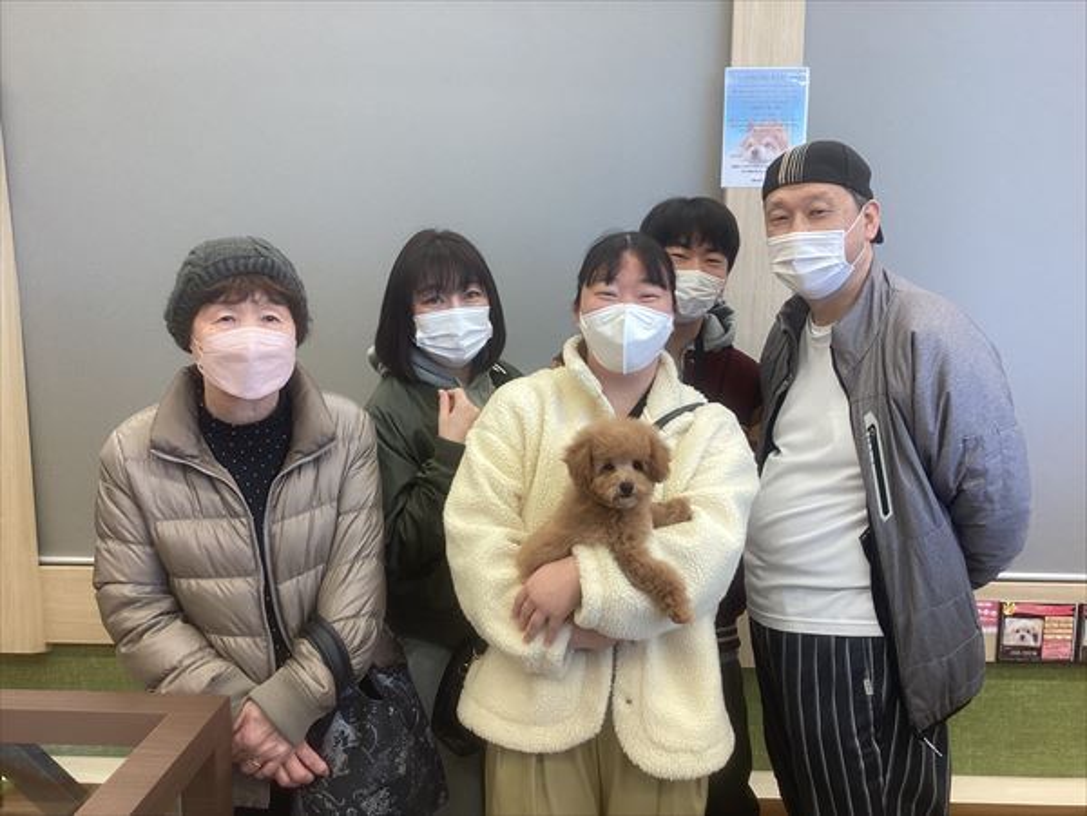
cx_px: 544
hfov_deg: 58.4
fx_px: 973
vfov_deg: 45.4
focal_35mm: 31
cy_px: 408
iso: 80
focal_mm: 3.3
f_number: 2.4
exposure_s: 1/100
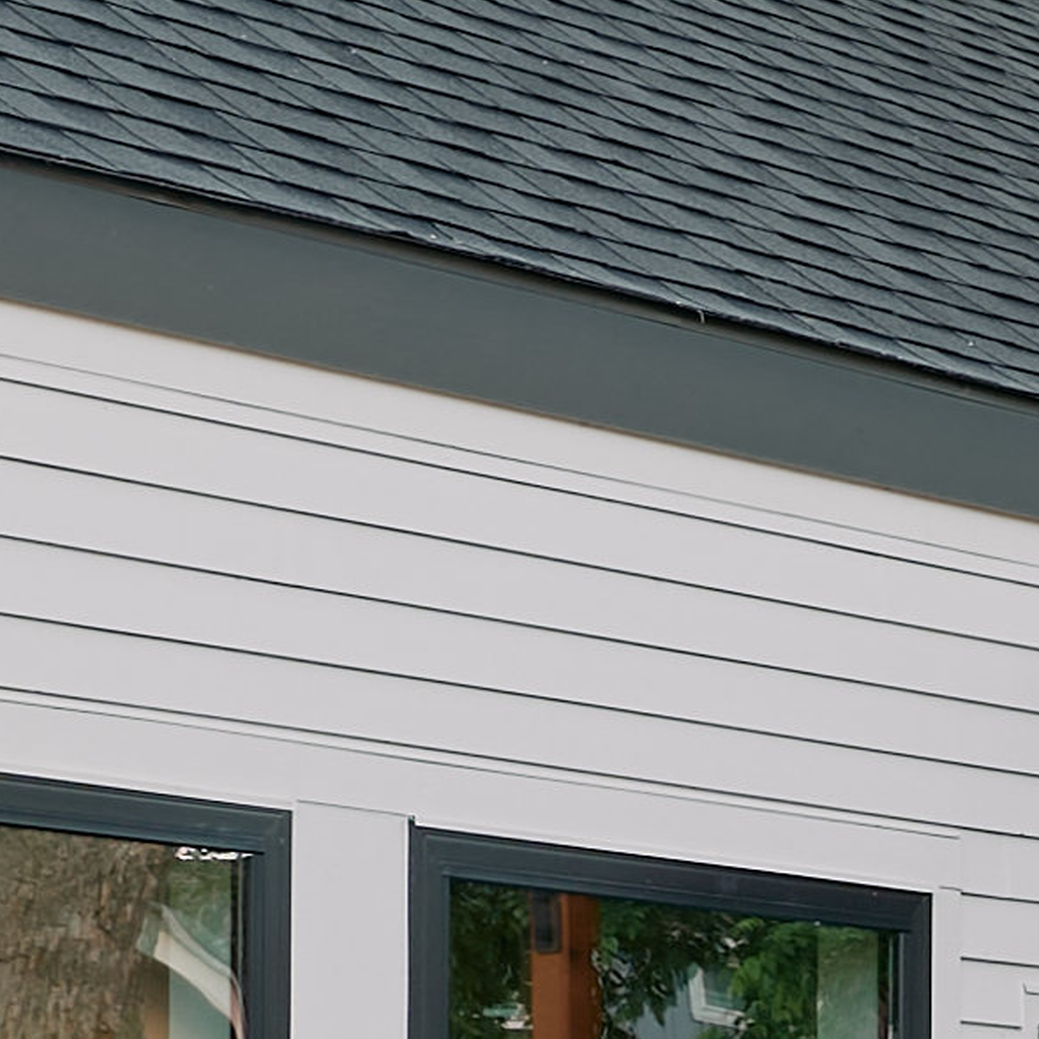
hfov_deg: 10.7
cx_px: 1054
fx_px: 5501
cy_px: 1603
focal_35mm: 162
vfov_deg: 10.4
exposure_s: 1/13
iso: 100
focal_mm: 19
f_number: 8
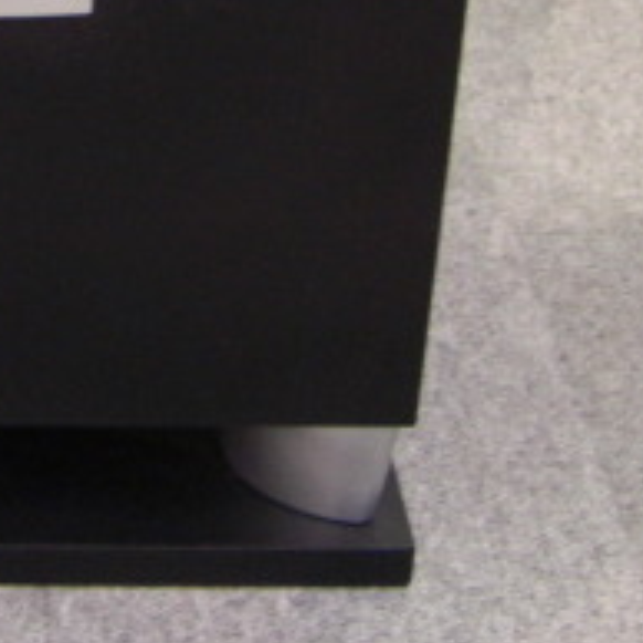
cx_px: -50
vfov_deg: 15.3
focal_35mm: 111
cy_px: -66
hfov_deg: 15.3
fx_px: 2333
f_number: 3.4
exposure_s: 1/15
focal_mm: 6.3
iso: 200
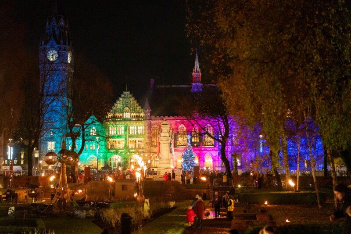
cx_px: 176
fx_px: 487
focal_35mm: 50
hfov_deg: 39.6
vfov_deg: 27.0
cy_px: 117
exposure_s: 1/400
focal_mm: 50
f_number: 1.4
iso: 6400
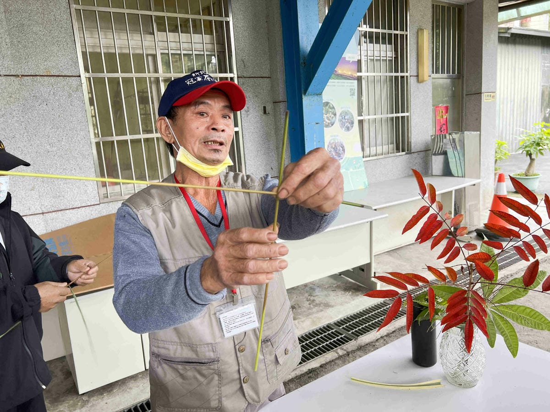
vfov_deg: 53.1
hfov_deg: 67.3
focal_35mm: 26
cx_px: 275
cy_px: 206
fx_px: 413
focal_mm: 5.7
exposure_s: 1/120
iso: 64
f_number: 1.5
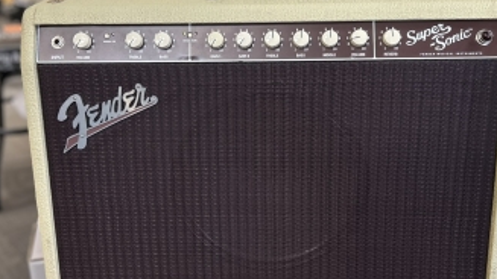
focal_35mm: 45
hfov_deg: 45.5
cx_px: 246
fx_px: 593
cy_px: 96
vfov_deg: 26.4
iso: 200
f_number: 1.5
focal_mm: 5.7
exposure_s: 1/60
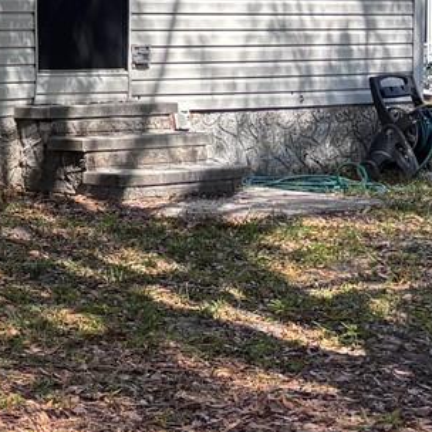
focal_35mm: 121
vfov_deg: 14.3
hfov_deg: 13.0
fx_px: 1708
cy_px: 33
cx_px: -357
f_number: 1.6
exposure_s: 1/1912
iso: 50
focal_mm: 5.96
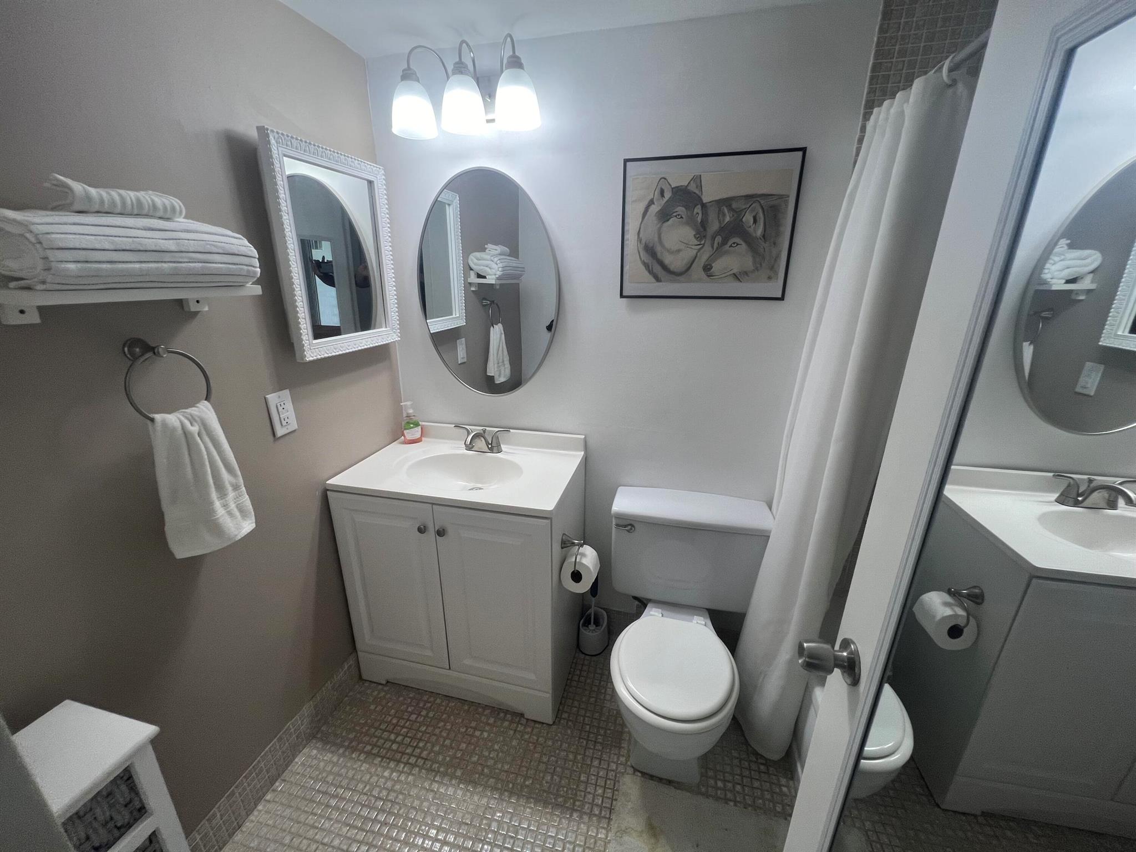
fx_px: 427
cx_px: 568
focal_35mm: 13
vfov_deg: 89.9
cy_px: 426
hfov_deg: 106.2
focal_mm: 1.57
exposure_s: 1/120
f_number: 1.8
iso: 100
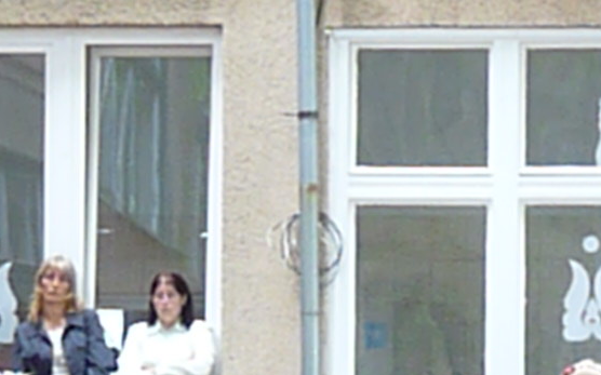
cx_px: 949
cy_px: 441
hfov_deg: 7.0
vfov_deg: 4.5
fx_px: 4797
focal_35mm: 293
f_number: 4
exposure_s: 1/125
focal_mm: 13.3
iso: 800
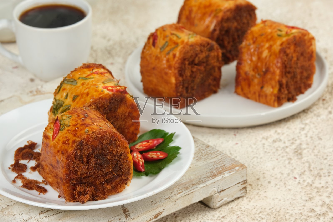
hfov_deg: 13.7
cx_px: 166
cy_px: 111
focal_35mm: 150
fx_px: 1388
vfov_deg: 9.2
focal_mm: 99.8
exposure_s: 1/125
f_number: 10
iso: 160
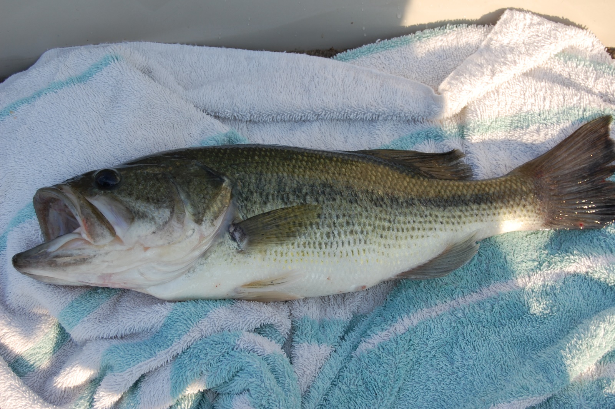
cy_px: 204
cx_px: 308
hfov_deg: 28.1
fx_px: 1229
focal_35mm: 72
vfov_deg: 18.9
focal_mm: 48
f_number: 8
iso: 200
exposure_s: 1/250
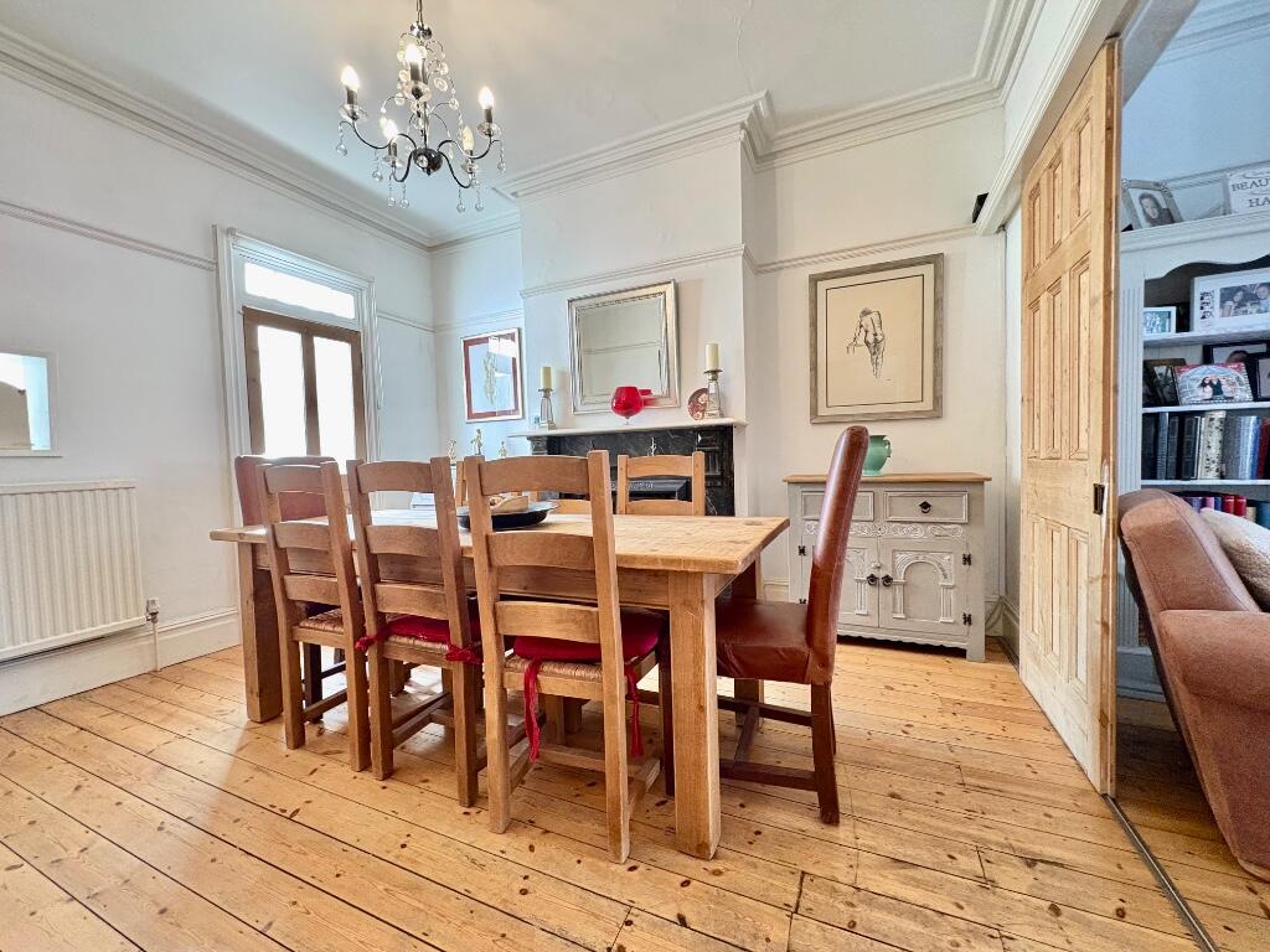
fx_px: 514
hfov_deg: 102.1
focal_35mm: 14
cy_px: 476
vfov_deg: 85.7
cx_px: 635
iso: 640
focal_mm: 2.22
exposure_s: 1/50
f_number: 2.2
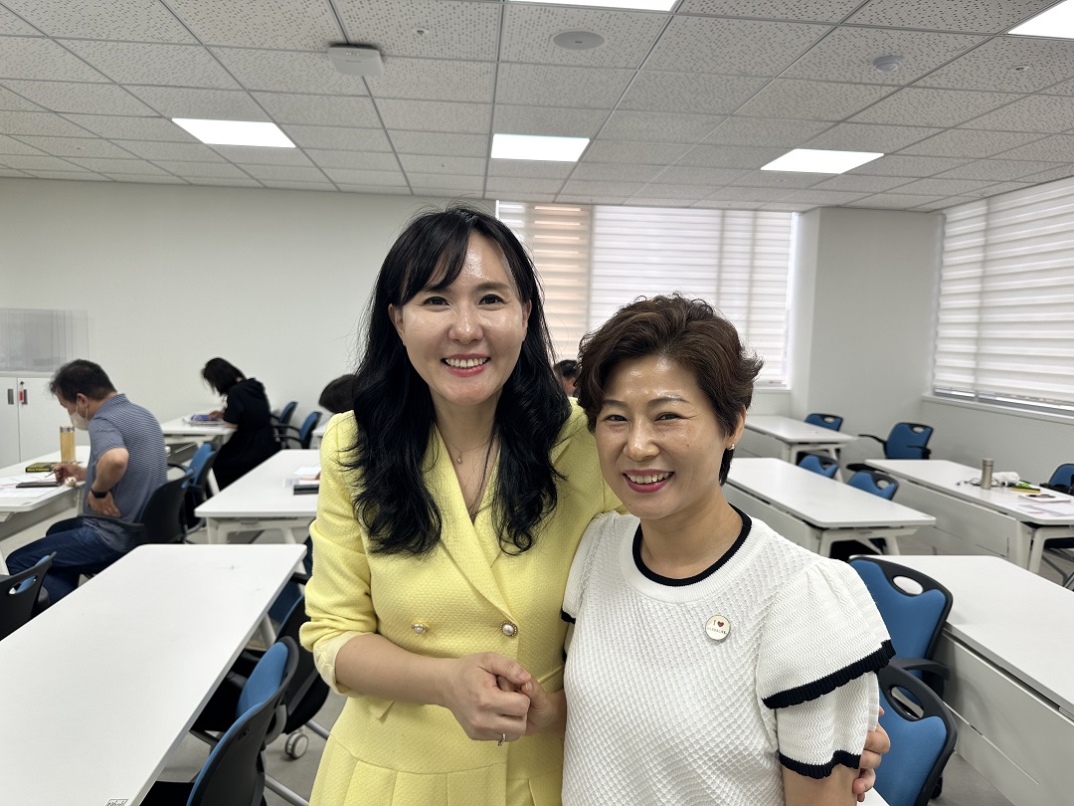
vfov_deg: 56.8
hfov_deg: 71.6
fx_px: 745
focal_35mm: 24
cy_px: 403
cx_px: 537
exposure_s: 1/120
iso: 80
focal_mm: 6.86
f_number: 1.78
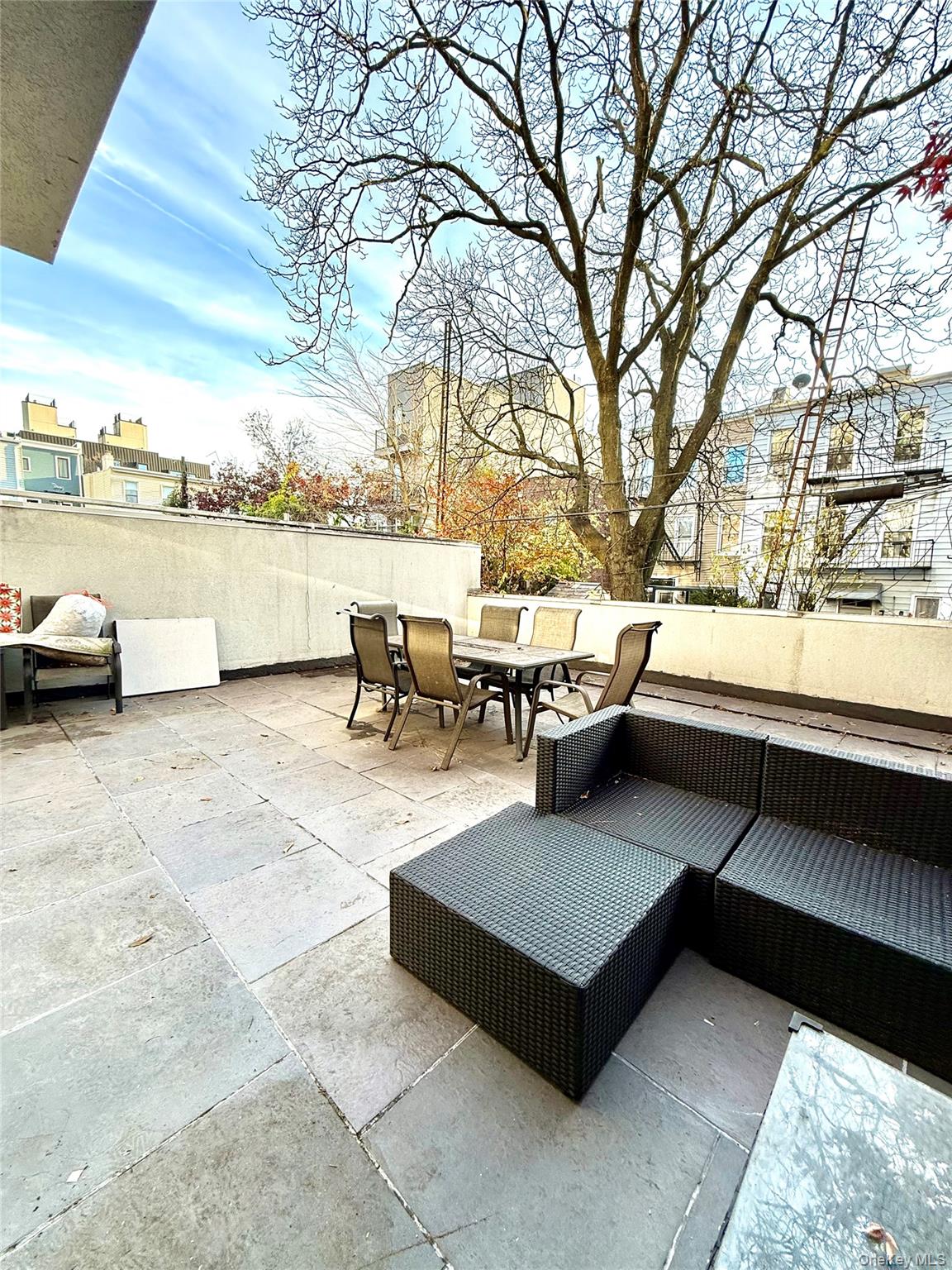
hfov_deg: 85.7
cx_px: 476
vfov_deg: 102.1
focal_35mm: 14
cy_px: 635
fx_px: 513
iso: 64
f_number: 2.2
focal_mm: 2.22
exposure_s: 1/233
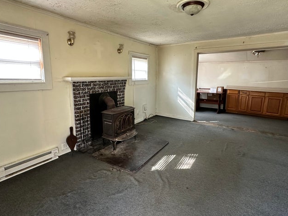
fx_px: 158
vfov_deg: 68.6
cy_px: 101
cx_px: 145
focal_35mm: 19
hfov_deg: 84.7
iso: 320
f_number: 2.2
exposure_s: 1/64
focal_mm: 2.22
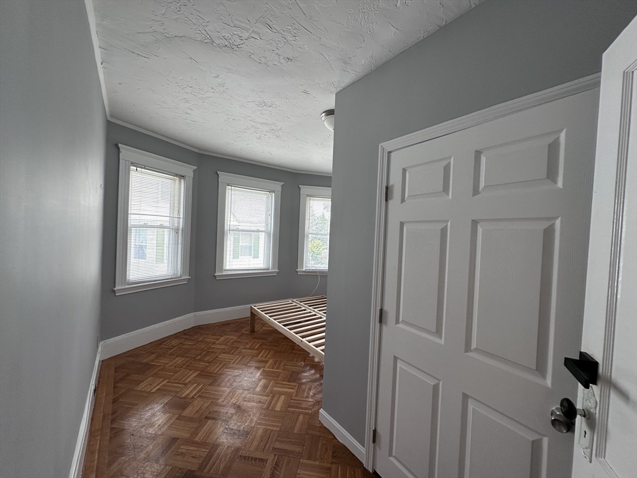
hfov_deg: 102.1
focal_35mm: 14
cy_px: 239
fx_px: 258
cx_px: 318
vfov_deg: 85.7
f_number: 2.2
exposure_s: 1/99
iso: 80
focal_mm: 2.22
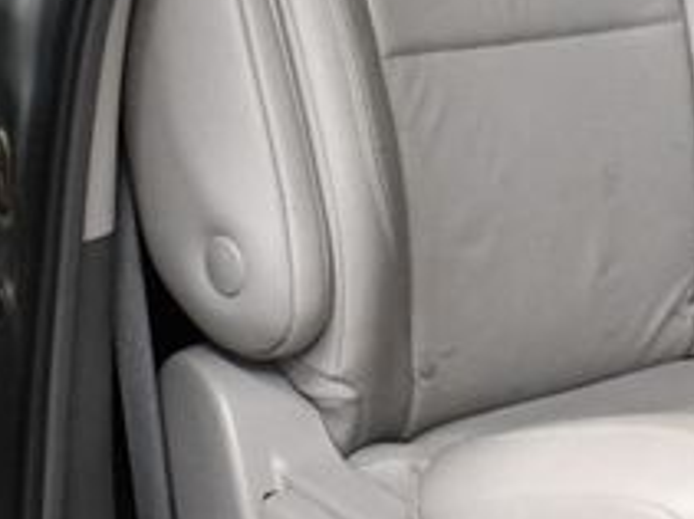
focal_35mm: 105
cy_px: 72
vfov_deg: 14.0
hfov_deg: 18.3
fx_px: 2104
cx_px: 661
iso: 2800
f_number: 3.5
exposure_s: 1/125
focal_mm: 18
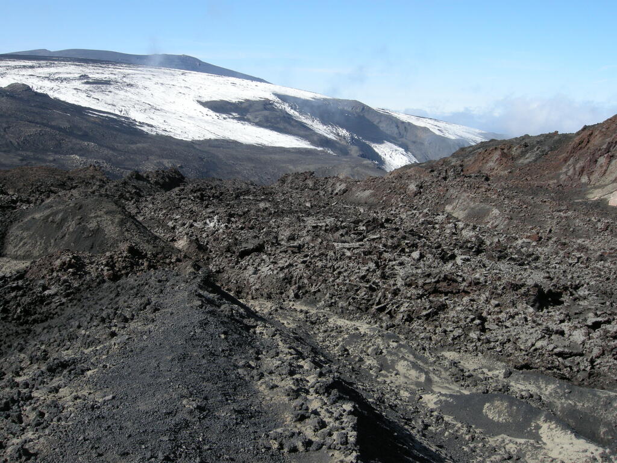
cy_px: 232
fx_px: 624
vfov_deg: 40.7
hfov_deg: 52.6
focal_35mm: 35
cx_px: 308
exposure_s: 1/264
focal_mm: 7.5
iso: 100
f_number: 6.1
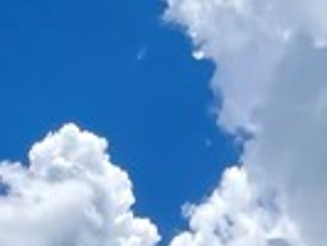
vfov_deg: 11.6
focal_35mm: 100
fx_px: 946
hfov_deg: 19.6
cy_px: 630
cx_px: 138
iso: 32
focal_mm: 1.57
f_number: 1.8
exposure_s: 1/4219
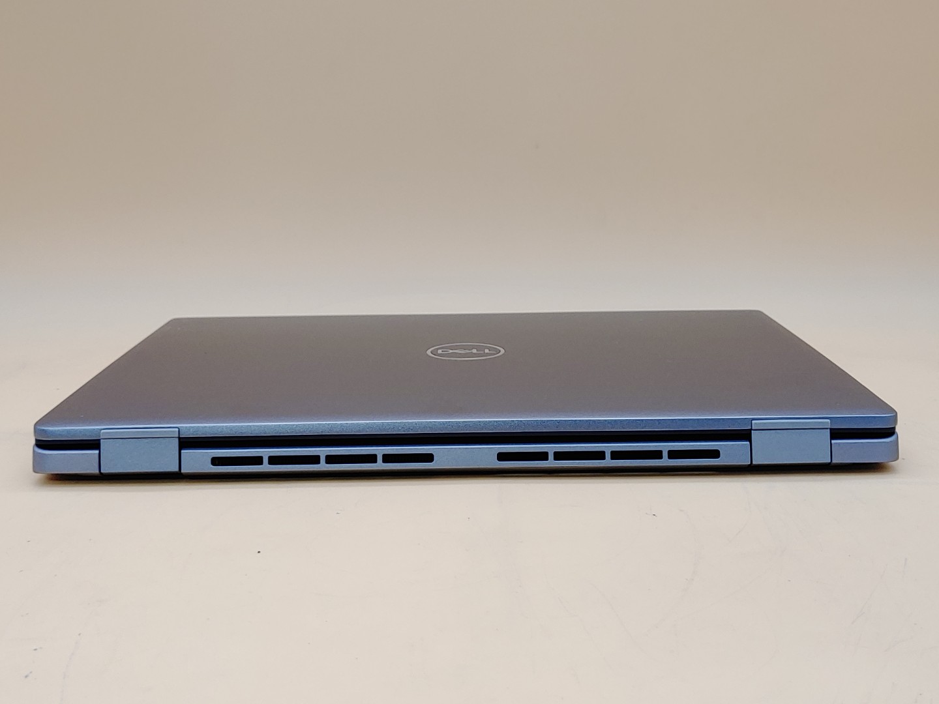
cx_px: 470
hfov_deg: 45.8
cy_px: 352
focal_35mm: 41
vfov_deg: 35.1
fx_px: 1112
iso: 50
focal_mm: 4.36
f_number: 1.8
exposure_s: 1/89
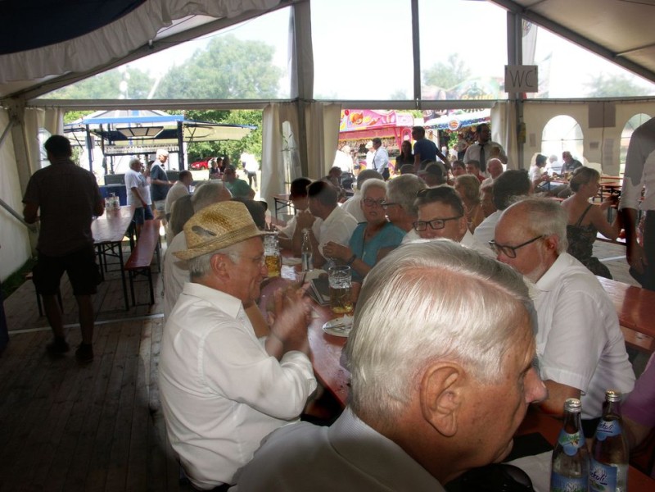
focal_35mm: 28
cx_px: 328
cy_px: 246
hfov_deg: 63.4
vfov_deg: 49.7
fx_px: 530
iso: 64
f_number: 8
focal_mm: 7.2
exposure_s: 1/50
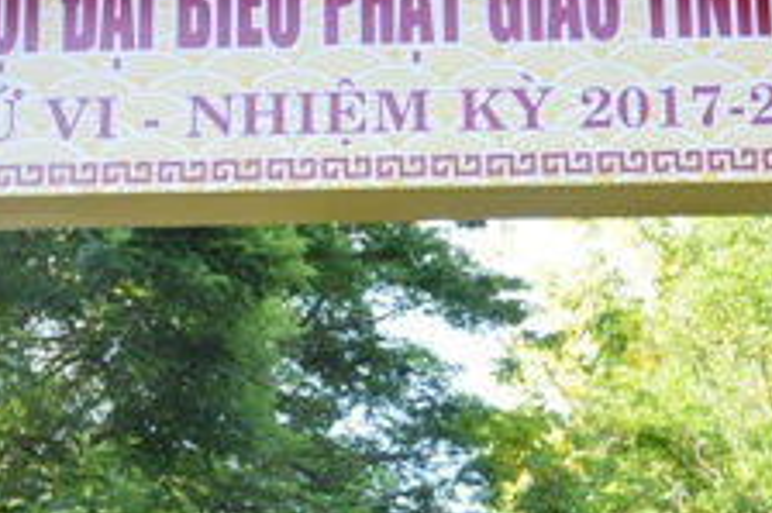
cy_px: 513
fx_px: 2207
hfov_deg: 19.8
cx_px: 296
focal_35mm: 103
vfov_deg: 13.1
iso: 250
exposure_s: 1/125
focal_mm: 24
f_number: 5.6
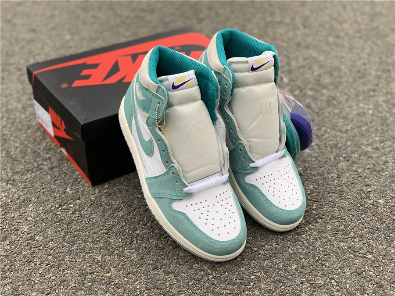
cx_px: 198
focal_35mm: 52
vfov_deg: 28.0
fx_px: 593
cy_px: 148
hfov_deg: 36.8
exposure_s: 1/122
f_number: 2.4
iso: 40
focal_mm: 6
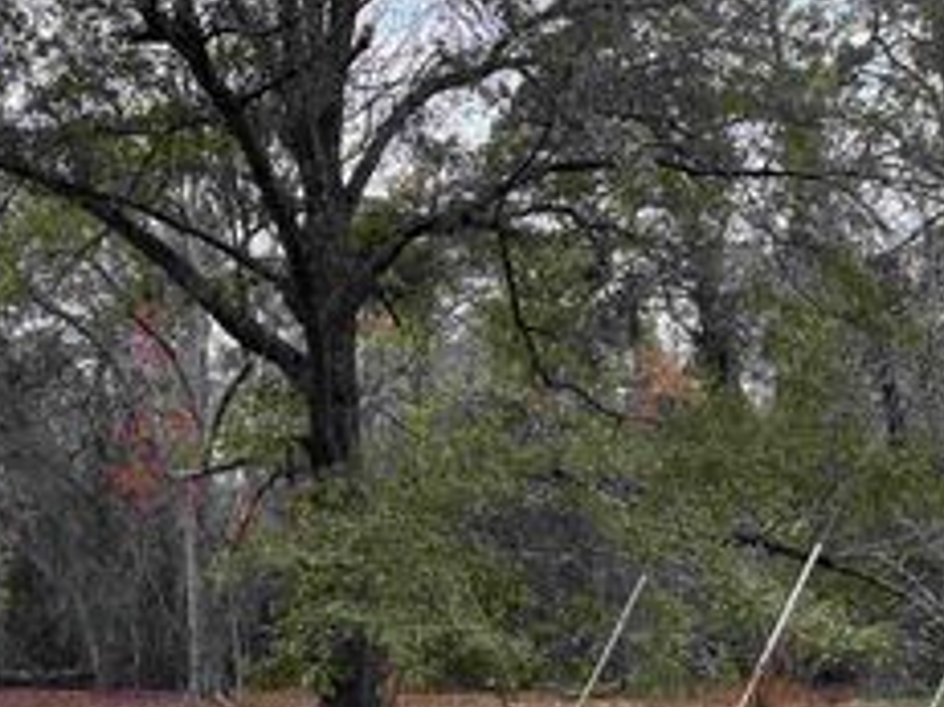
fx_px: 1417
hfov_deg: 36.4
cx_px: 306
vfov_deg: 26.9
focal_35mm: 52
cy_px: 656
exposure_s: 1/594
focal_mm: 6.86
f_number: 1.78
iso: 80
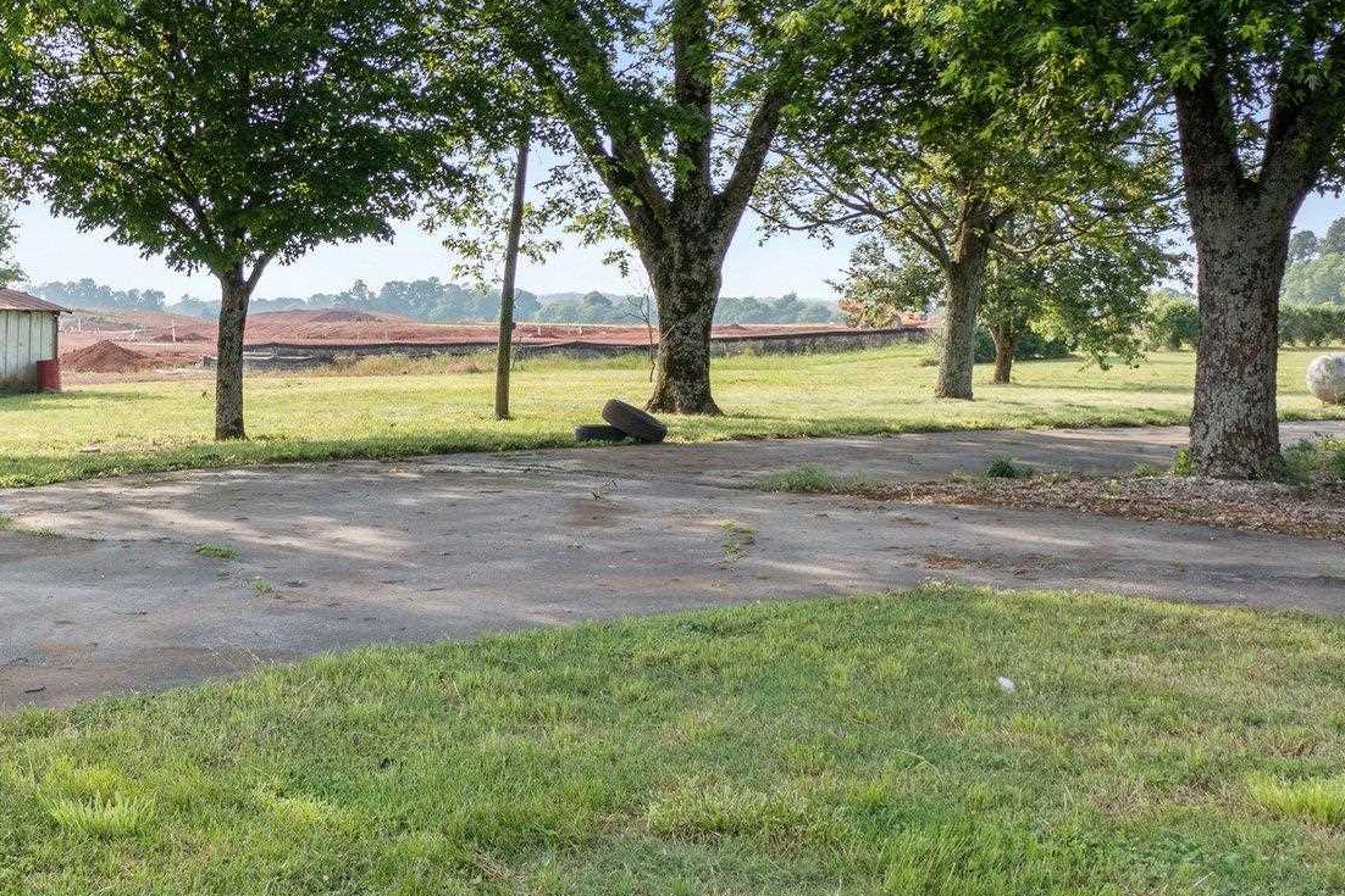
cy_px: 318
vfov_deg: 25.9
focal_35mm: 52
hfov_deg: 36.0
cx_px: 154
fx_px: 1943
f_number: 2.8
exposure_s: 1/400
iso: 100
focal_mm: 10.26
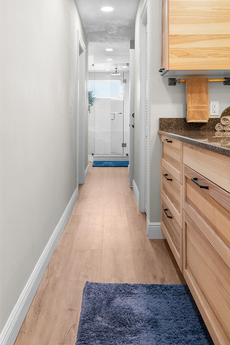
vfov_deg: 61.0
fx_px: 287
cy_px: 126
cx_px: 104
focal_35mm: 30
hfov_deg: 43.6
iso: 400
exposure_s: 1/6
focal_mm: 23
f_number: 8
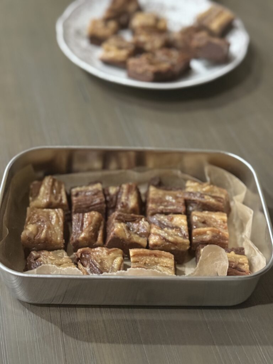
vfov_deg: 39.7
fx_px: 505
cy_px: 182
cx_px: 136
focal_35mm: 48
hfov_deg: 30.3
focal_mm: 6.76
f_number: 1.78
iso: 640
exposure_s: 1/24
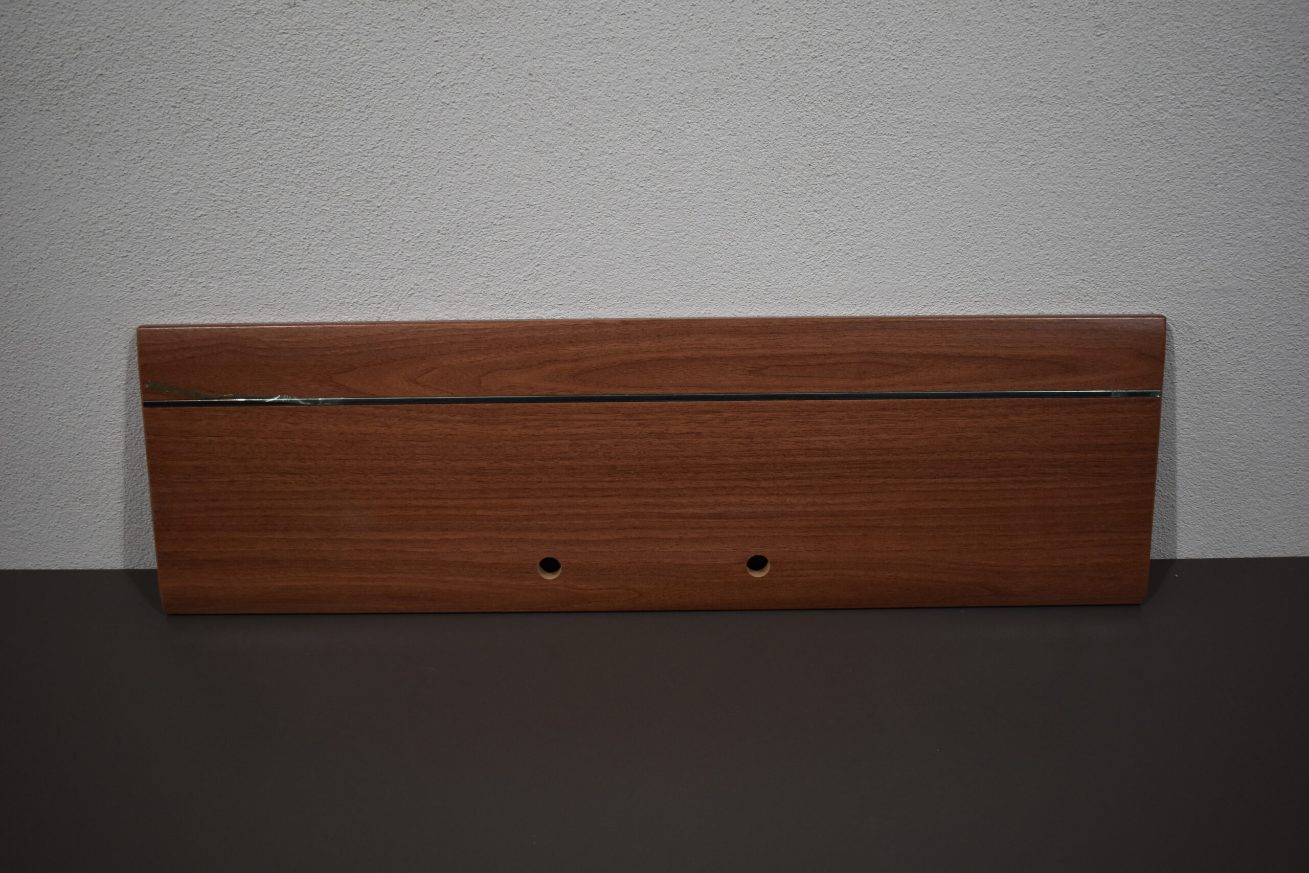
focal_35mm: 36
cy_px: 436
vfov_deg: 36.9
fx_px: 1309
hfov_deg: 53.1
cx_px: 654
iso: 450
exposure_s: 1/250
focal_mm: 24
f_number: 4
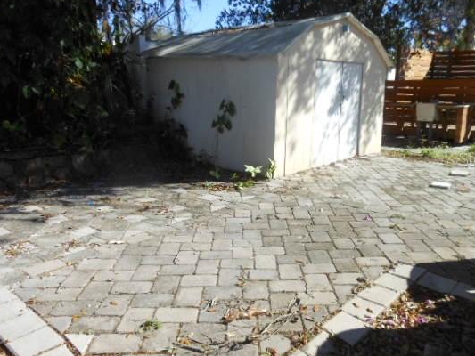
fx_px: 412
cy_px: 158
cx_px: 258
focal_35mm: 30
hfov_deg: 59.9
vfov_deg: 46.7
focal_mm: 4.5
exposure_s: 1/640
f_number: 3.2
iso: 80
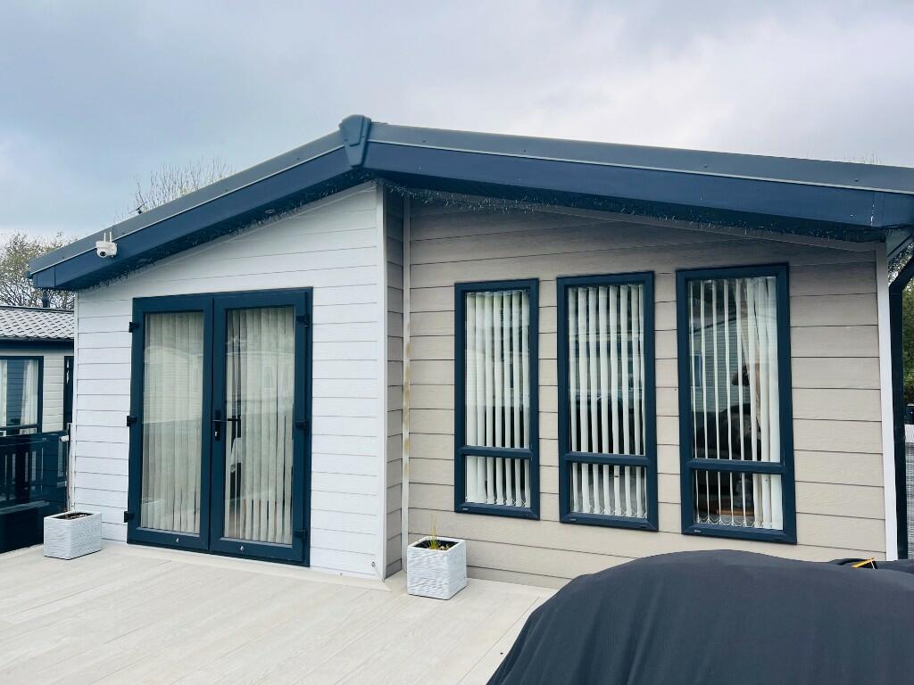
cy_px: 342
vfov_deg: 53.1
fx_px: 687
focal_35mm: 26
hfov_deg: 67.3
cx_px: 457
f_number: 1.5
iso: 50
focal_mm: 5.7
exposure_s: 1/786
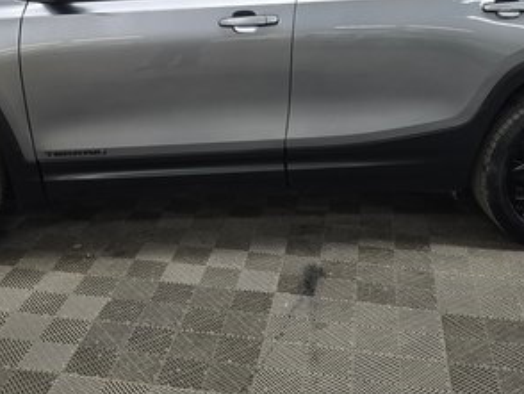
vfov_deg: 28.4
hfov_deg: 38.1
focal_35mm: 50
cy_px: 71
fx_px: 757
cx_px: 239
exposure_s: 1/120
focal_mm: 6.3
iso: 320
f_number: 1.7
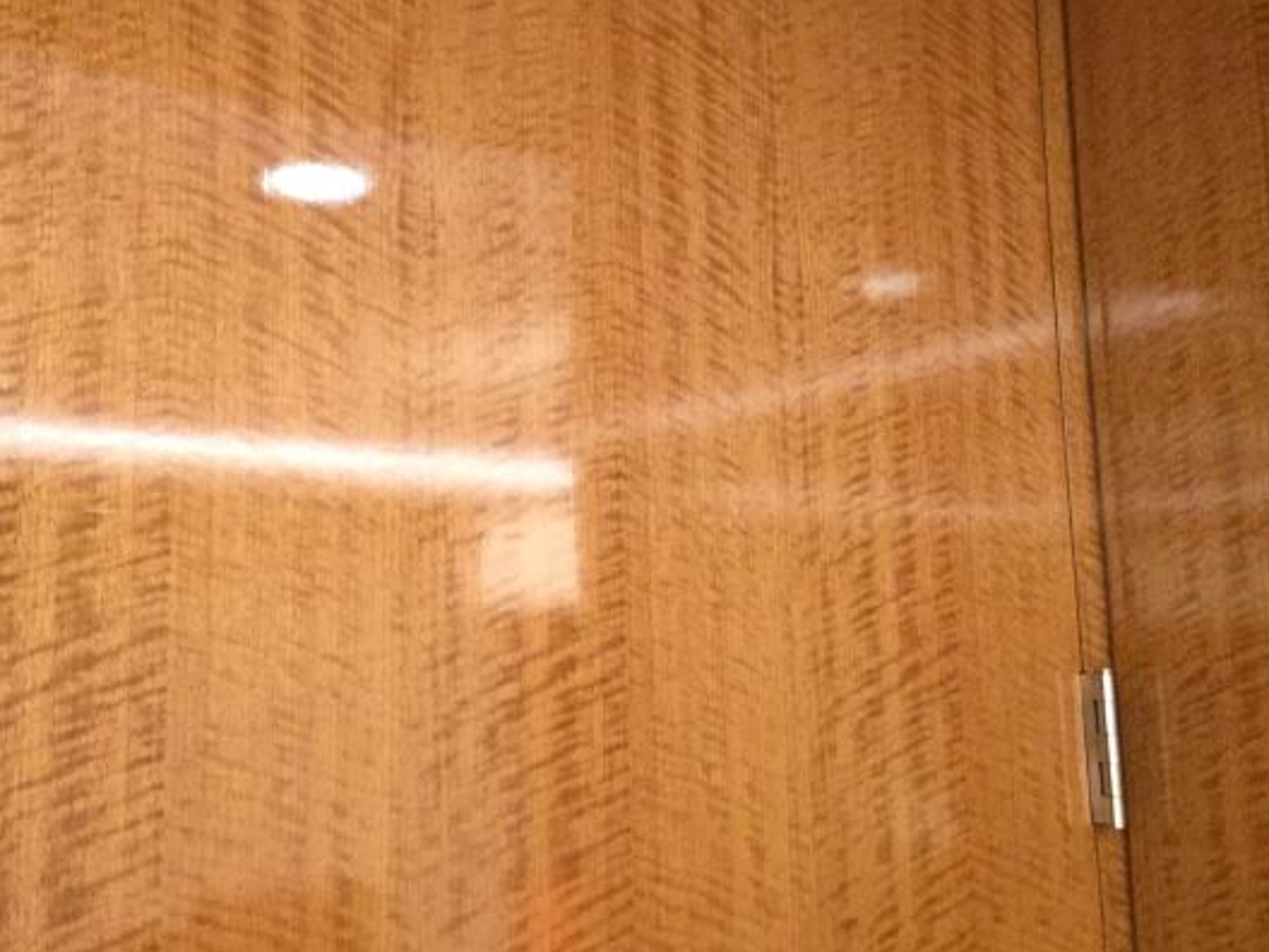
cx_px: 572
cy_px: 406
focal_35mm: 47
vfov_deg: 30.8
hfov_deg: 40.4
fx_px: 1723
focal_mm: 3.3
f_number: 2.4
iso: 200
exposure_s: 1/15
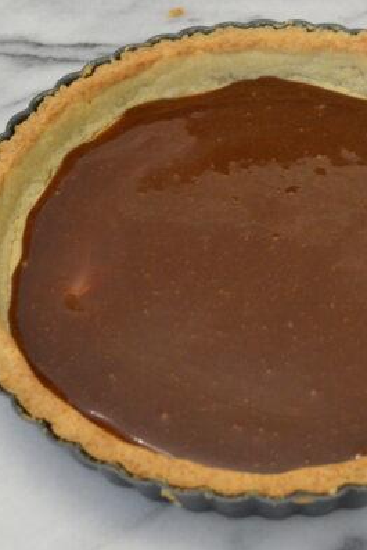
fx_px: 1176
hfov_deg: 17.6
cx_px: 274
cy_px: 276
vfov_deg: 26.3
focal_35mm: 77
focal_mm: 34
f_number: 5
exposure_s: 1/60
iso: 1800
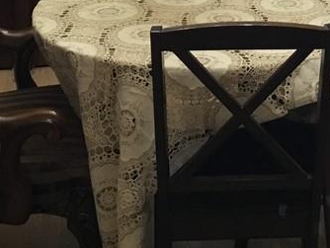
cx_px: 286
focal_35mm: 95
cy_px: -129
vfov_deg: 14.5
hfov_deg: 20.3
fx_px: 906
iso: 125
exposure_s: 1/30
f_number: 2.4
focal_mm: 3.3
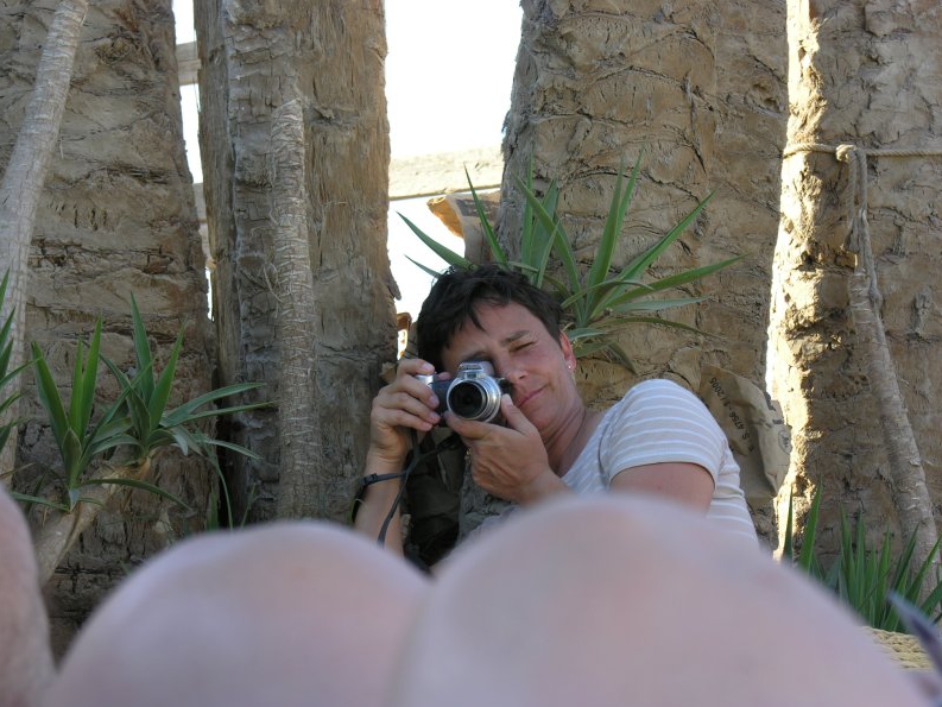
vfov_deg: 12.8
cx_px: 473
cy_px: 355
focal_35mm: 116
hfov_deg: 17.0
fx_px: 3157
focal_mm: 29.3
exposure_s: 1/77
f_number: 4.7
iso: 50
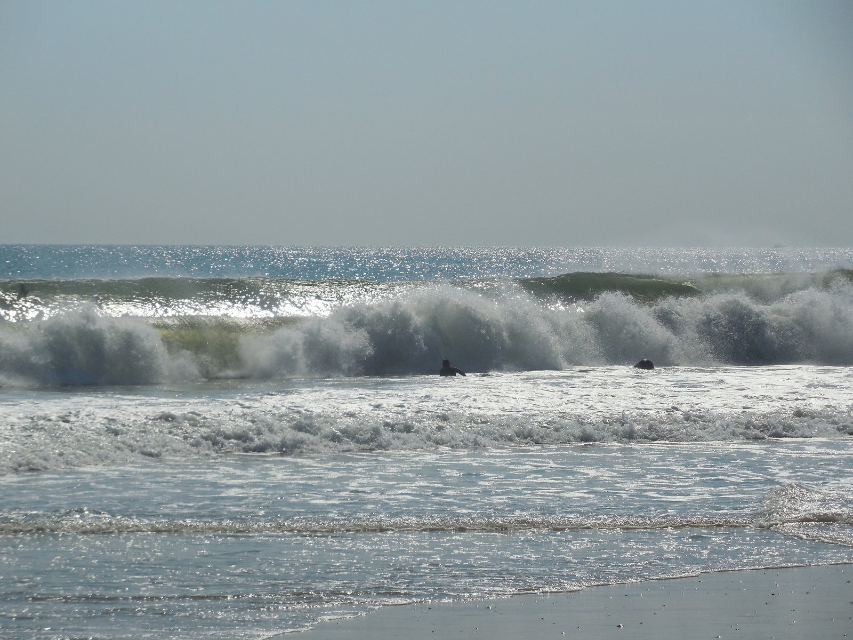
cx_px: 426
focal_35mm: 151
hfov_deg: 13.1
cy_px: 320
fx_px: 3721
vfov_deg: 9.8
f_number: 9.8
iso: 125
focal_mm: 27.2
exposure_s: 1/1000
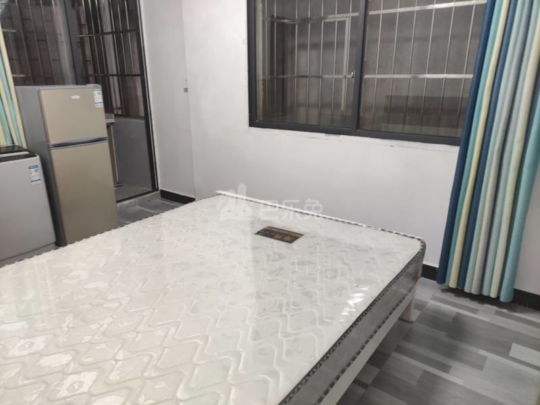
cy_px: 202
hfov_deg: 69.4
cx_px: 270
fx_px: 390
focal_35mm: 25
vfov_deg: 54.9
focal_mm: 5.43
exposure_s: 1/50
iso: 335
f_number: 1.89
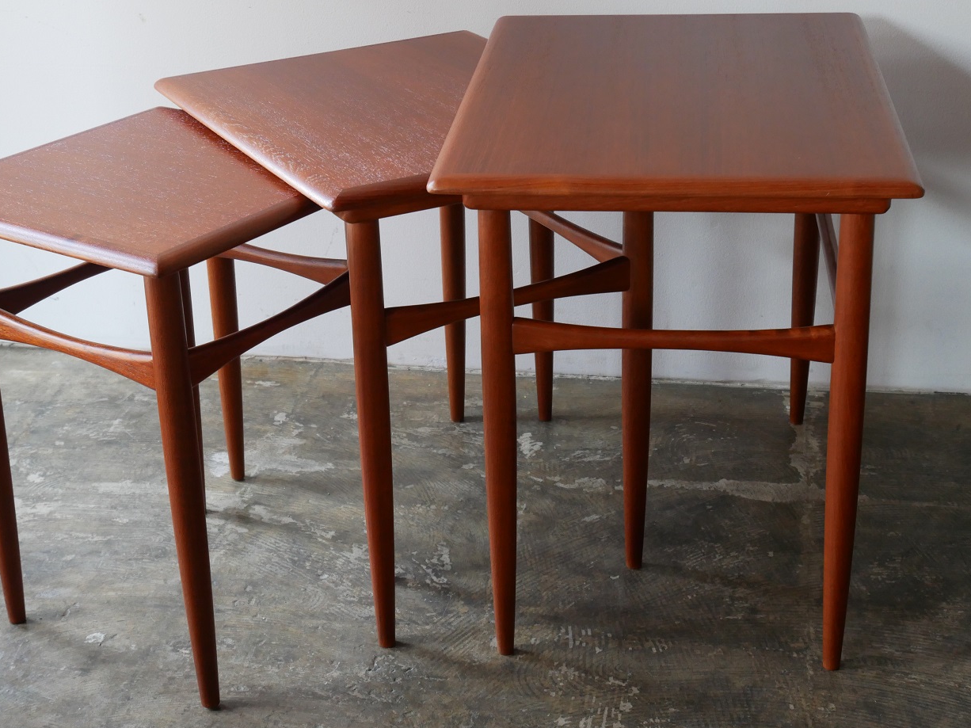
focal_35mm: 63
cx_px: 439
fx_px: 1767
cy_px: 347
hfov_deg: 30.7
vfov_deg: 23.3
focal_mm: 28
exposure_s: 1/60
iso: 1000
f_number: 5.4
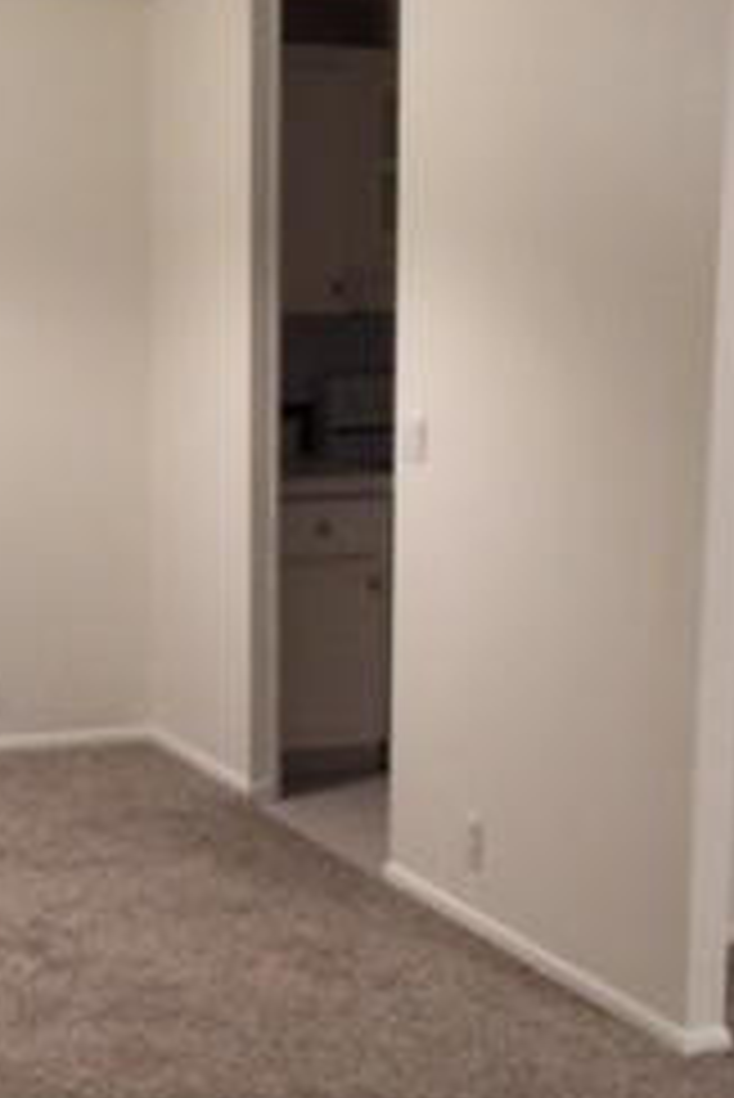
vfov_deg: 25.6
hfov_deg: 17.3
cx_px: 288
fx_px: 2412
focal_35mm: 79
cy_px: 698
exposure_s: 1/8
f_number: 2.2
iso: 125
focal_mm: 4.15
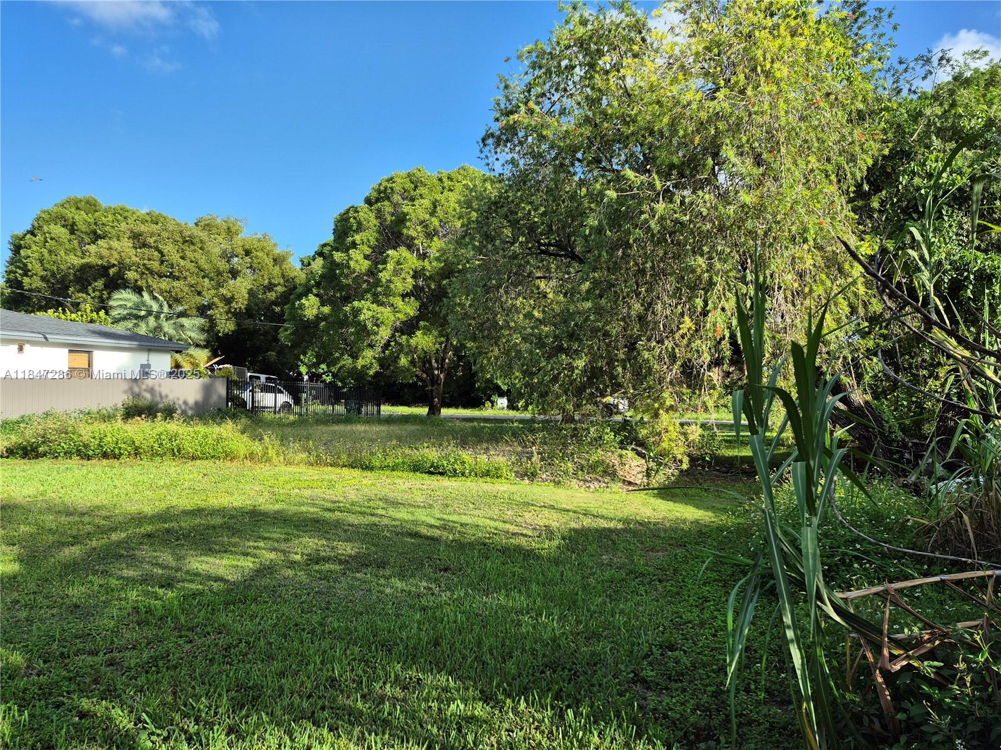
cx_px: 500
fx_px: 665
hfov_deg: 73.9
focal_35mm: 23
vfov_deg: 58.9
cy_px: 375
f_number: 1.8
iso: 25
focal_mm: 5.4
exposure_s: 1/834
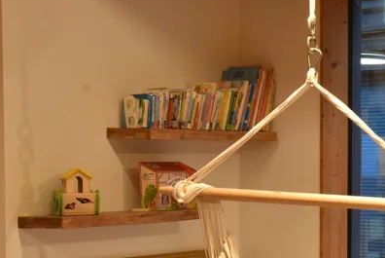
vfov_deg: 14.7
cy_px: 209
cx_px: 359
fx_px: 996
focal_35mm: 93
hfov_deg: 21.3
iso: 4000
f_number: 9
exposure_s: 1/125
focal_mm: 36
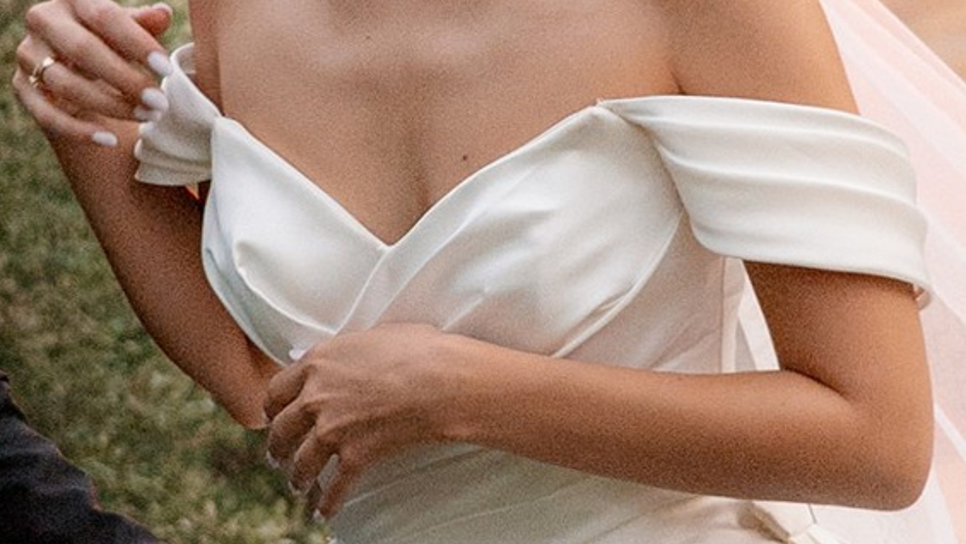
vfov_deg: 6.4
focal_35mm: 189
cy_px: 132
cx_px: 434
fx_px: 4830
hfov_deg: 11.4
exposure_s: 1/400
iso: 640
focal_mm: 26.5
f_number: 2.8
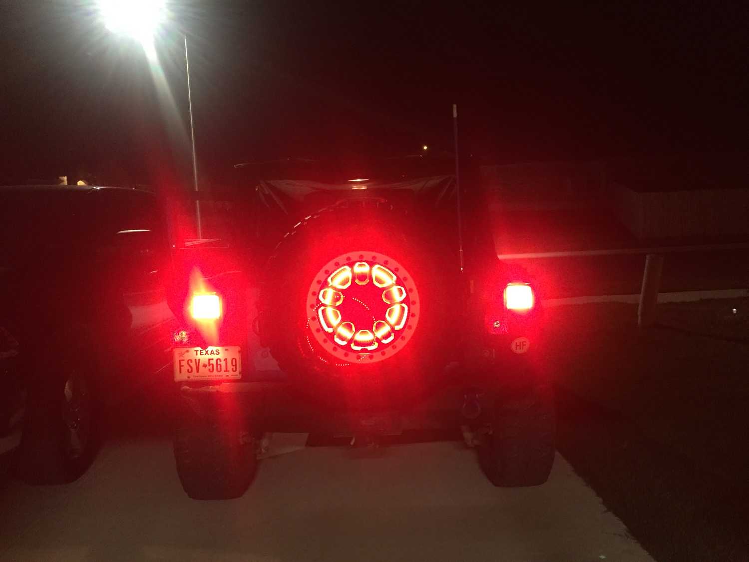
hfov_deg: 61.7
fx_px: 627
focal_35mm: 29
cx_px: 374
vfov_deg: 48.2
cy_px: 281
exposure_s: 1/15
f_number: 2.2
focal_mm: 4.15
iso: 250
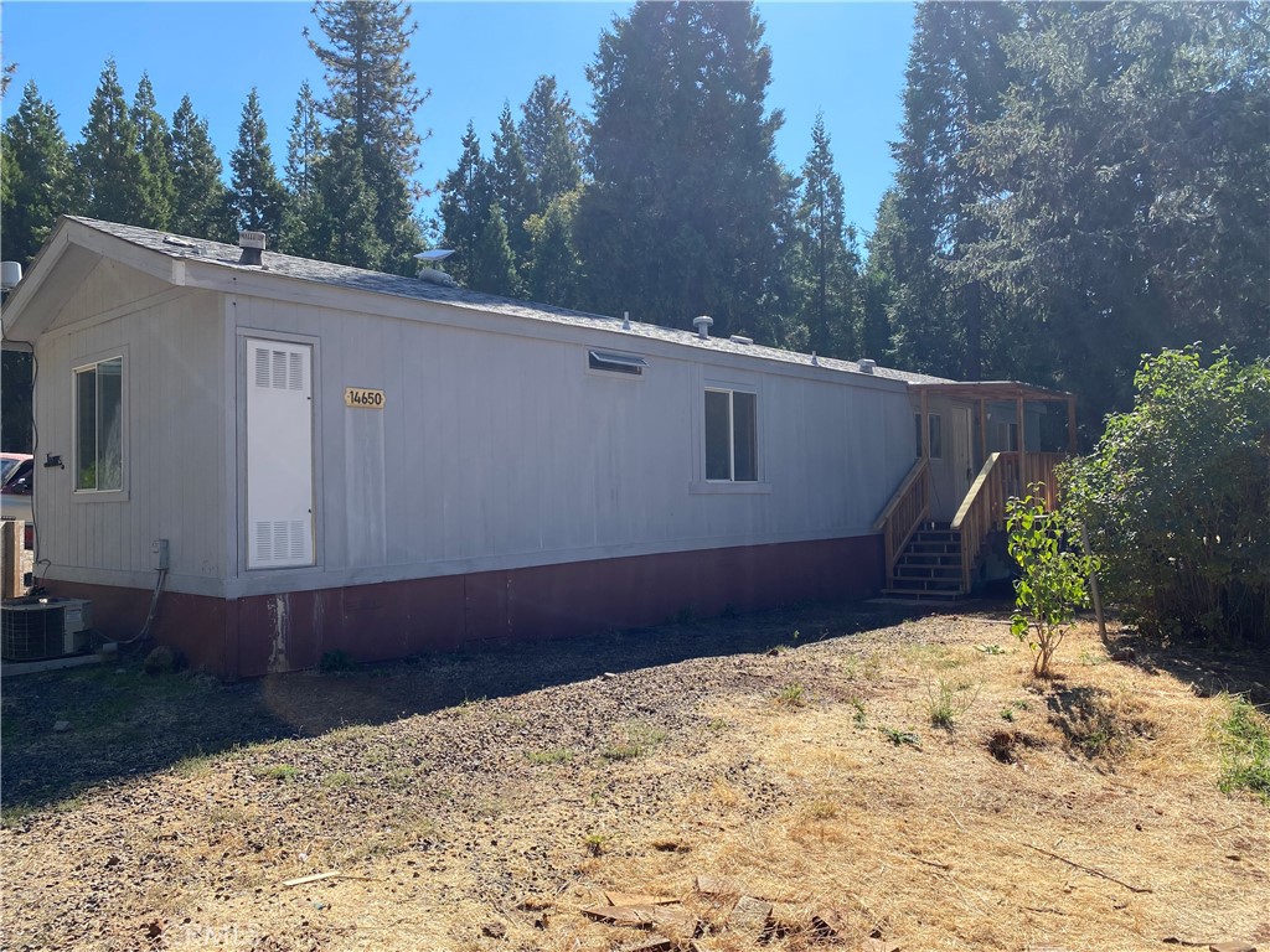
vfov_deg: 53.1
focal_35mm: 26
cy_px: 476
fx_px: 954
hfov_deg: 67.3
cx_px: 635
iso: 32
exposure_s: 1/1754
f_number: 1.8
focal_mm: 4.25
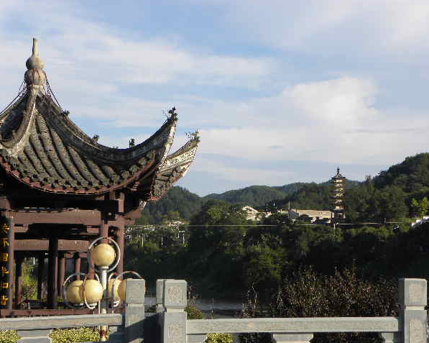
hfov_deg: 21.5
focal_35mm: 89
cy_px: 172
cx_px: 202
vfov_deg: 17.3
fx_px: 1129
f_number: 5.6
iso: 64
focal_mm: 15.1
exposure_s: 1/252
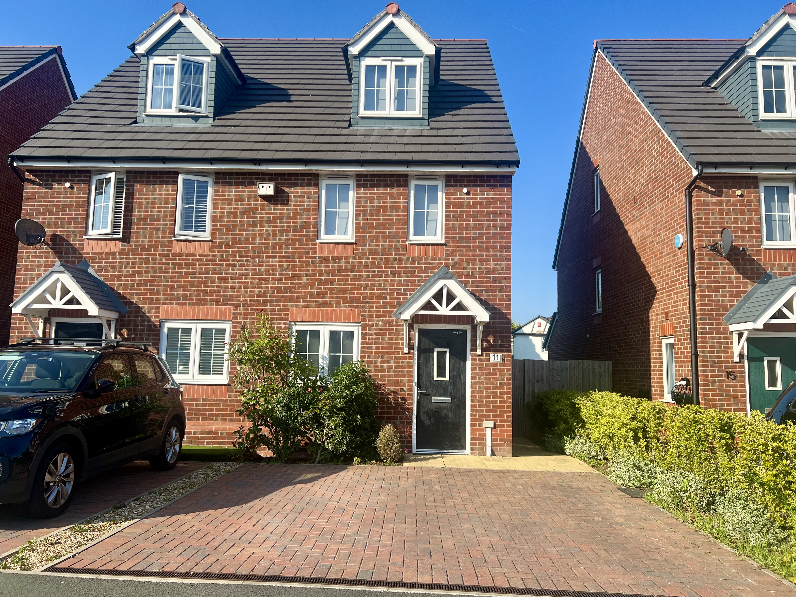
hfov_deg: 67.3
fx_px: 598
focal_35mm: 26
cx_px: 398
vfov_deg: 53.1
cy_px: 298
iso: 50
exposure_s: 1/2762
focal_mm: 5.7
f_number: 1.5
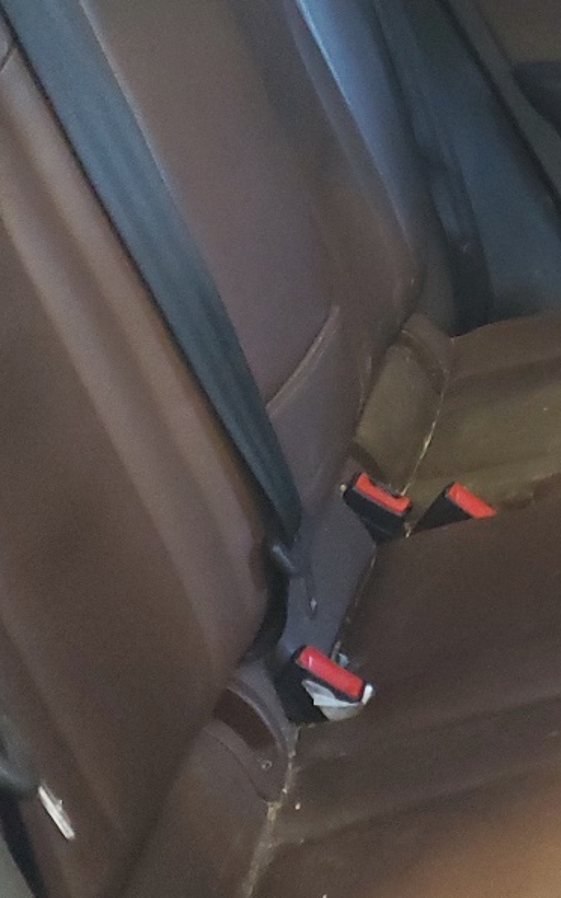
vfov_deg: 27.7
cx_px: 775
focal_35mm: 74
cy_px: 286
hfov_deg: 16.4
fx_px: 1812
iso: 306
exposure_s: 1/40
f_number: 1.5
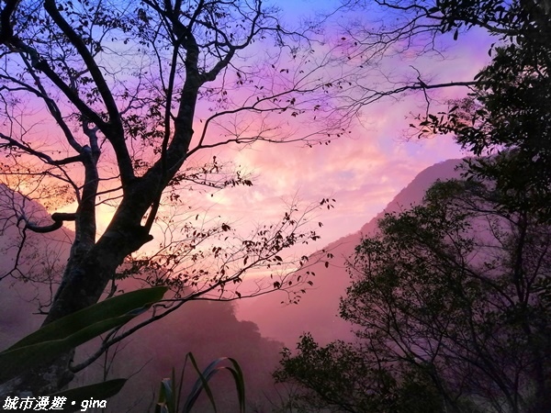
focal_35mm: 26
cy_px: 206
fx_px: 414
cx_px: 276
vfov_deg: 53.1
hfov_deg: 67.3
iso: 160
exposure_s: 1/120
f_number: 2.2
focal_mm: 3.81
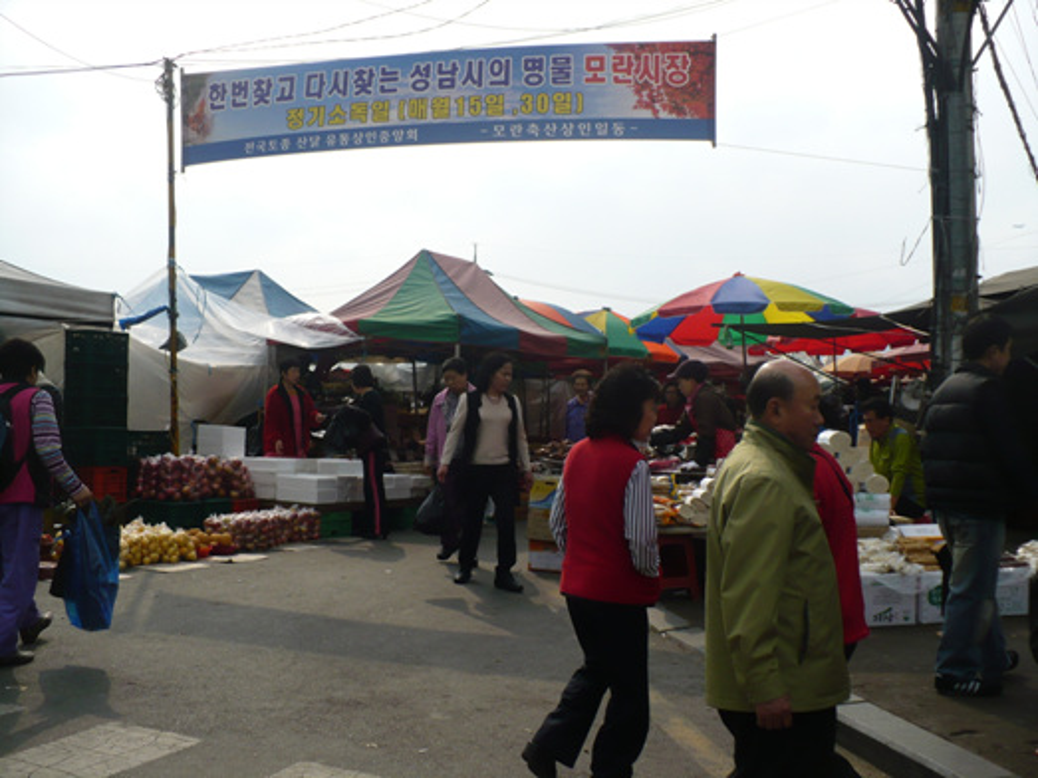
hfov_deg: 44.8
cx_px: 519
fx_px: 1259
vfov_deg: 34.3
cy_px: 389
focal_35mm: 42
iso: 100
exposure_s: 1/1000
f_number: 2.9
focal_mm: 7
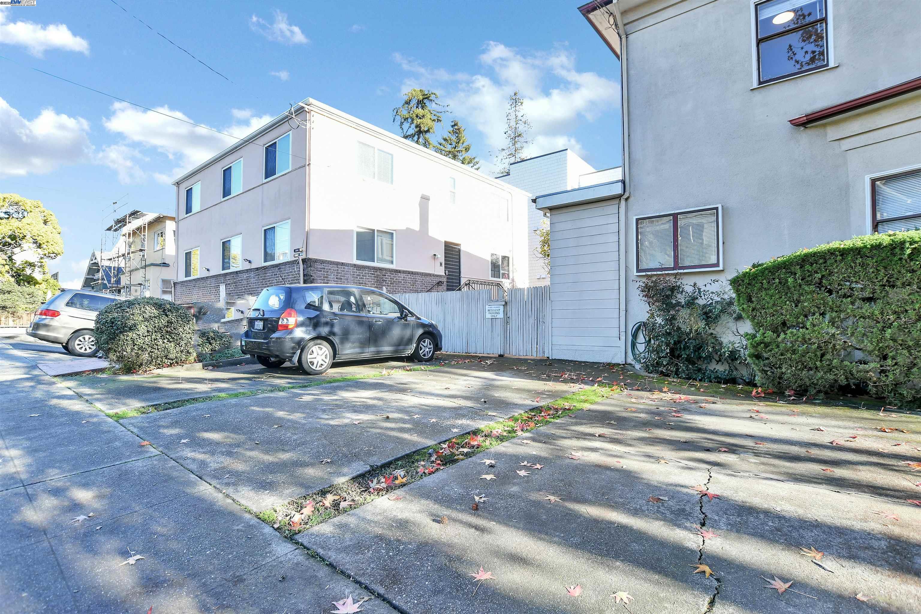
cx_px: 460
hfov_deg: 100.4
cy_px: 307
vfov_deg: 77.3
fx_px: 384
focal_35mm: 15
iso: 200
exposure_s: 1/100
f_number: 4.5
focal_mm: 10
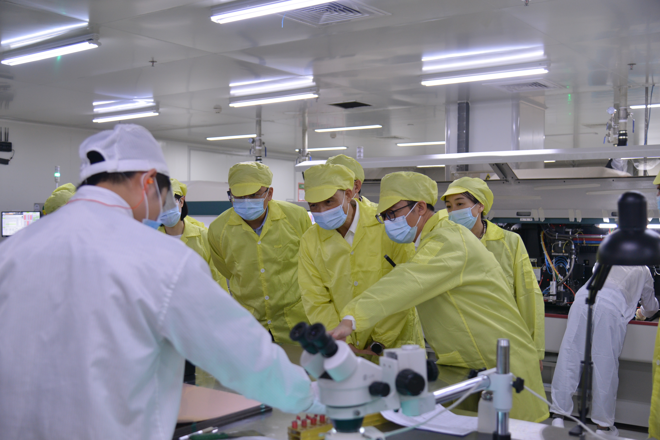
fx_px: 734
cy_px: 220
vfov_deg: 33.4
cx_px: 330
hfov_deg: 48.4
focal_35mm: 40
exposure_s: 1/100
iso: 1000
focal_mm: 40
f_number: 4
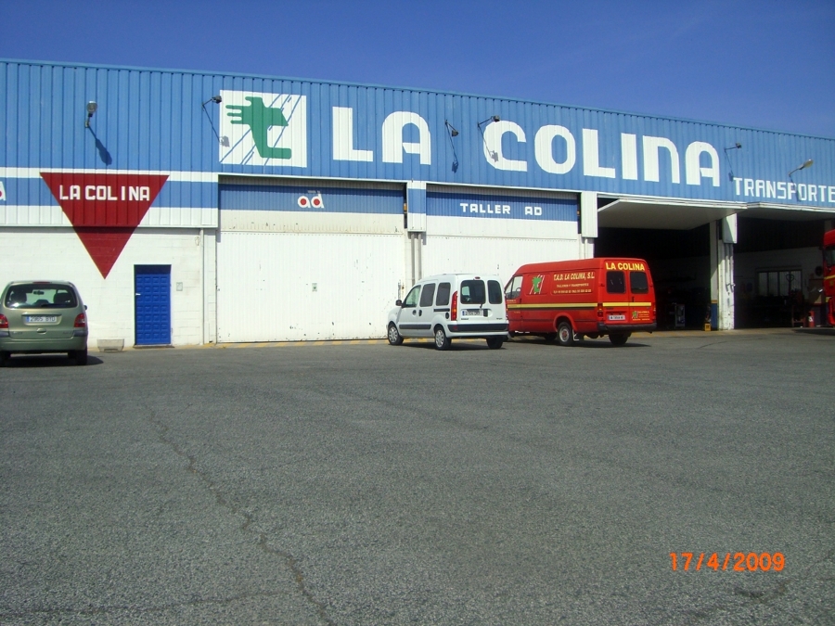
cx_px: 418
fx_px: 917
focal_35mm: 38
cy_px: 313
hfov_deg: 49.0
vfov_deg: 37.7
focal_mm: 6.2
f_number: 4.3
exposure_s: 1/1600
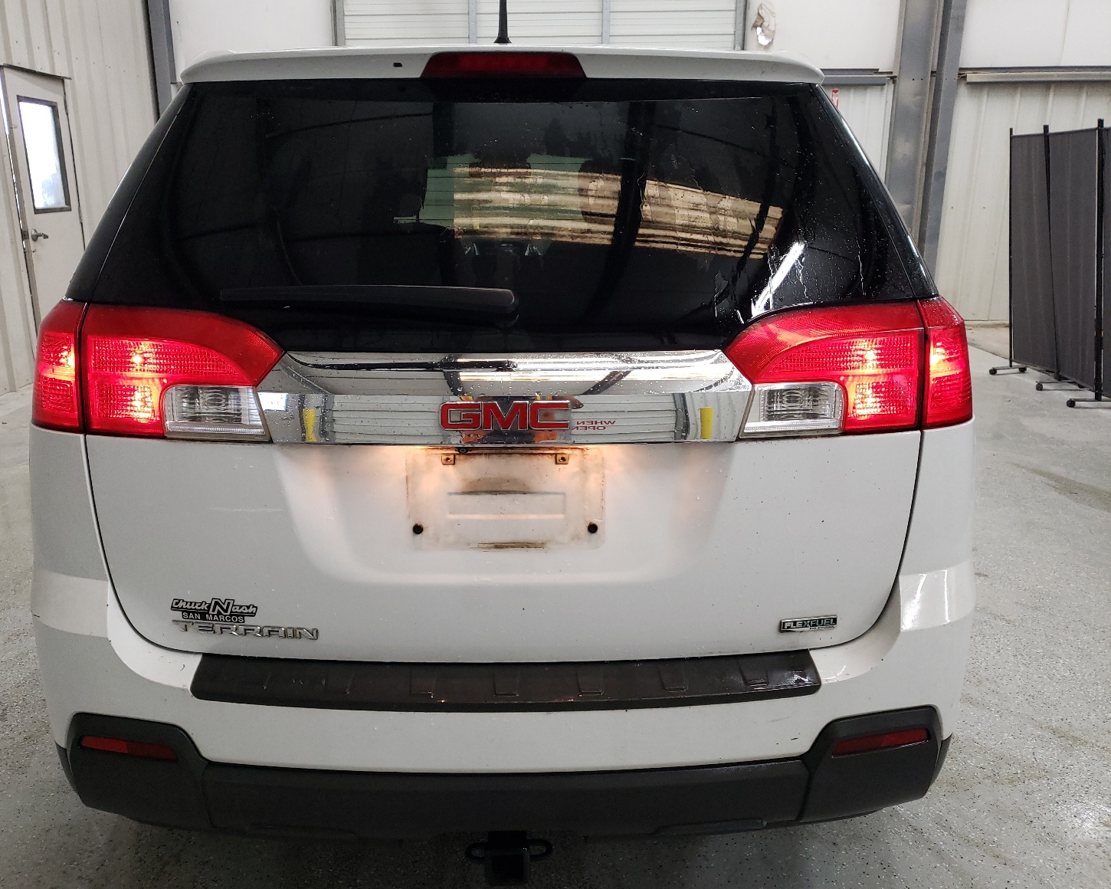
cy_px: 440
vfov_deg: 51.5
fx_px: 921
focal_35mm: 28
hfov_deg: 62.1
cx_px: 499
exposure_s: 1/60.2
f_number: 1.5
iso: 178
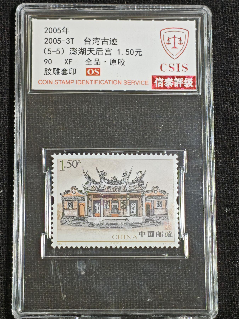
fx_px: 957
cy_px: 160
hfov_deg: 14.2
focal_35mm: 104
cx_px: 120
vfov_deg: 18.9
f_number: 1.5
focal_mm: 4.94
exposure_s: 1/505
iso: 50
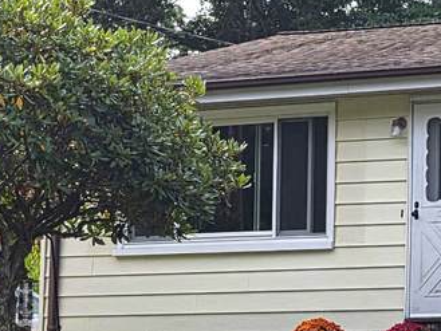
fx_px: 1733
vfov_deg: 10.9
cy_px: 222
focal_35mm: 136
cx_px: 796
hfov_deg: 13.1
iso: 40
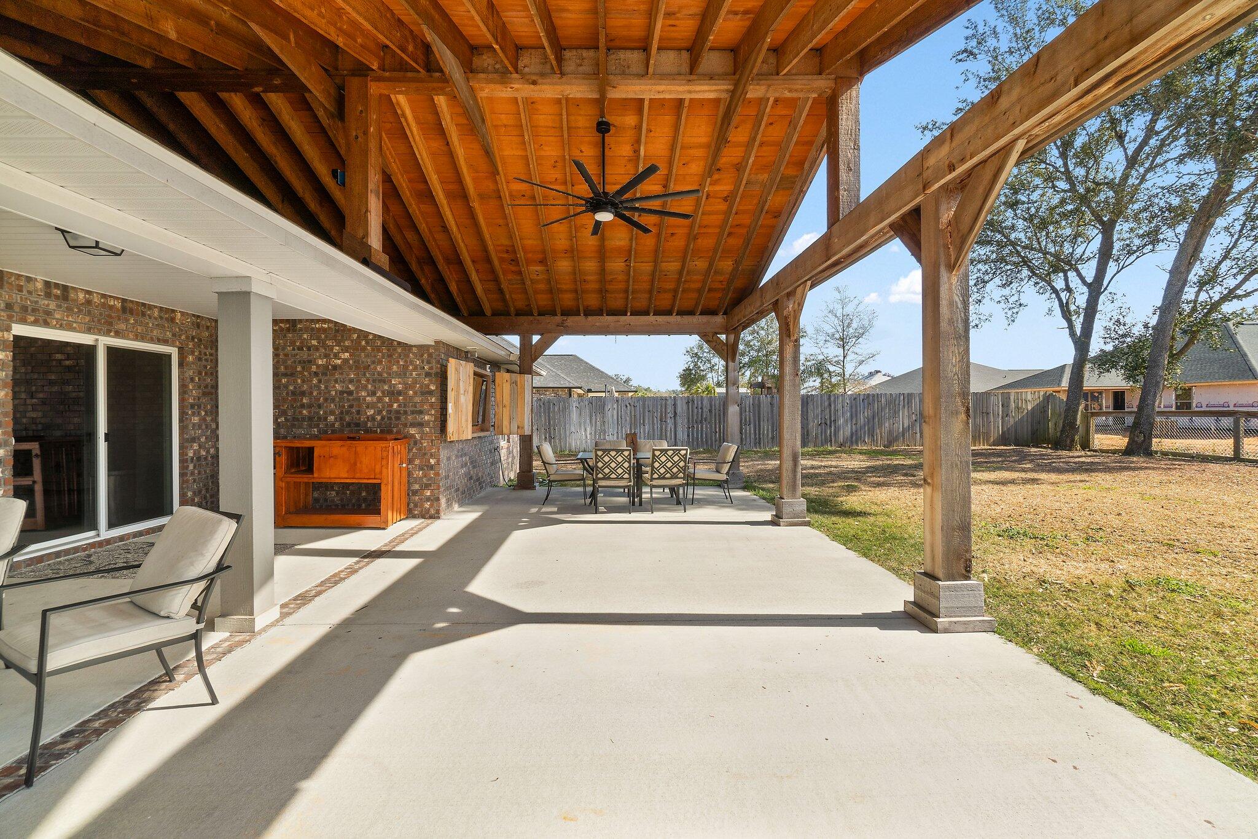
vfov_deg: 77.3
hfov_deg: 100.4
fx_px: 524
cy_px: 420
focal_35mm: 15
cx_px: 629
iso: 100
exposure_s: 1/50
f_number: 10
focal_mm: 10
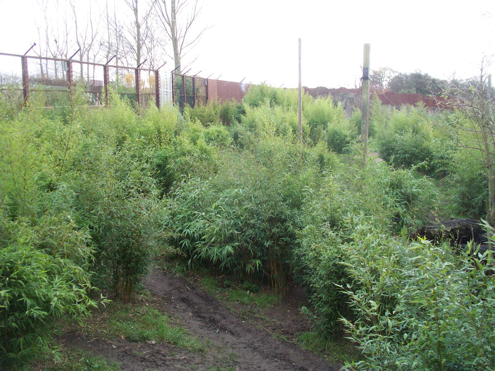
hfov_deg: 51.4
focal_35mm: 36
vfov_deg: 39.7
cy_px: 186
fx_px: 515
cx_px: 248
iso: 160
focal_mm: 7.54
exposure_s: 1/60
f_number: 2.8
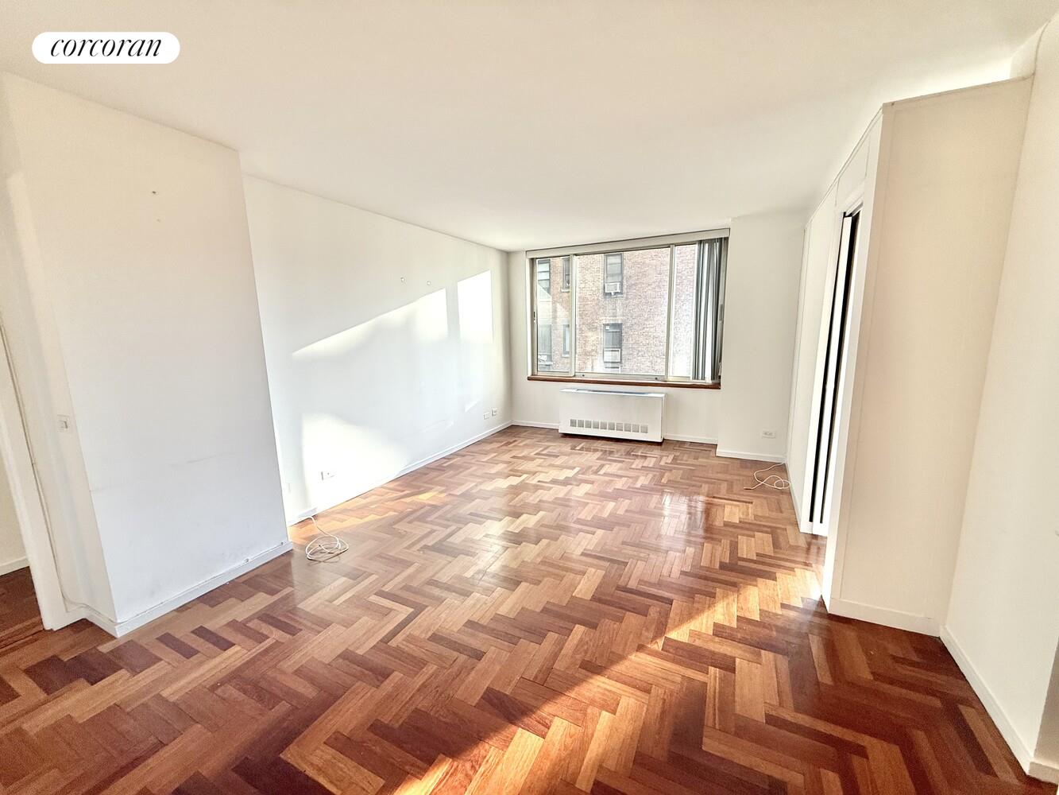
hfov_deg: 102.1
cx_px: 530
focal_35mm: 14
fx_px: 428
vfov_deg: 85.7
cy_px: 398
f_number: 2.2
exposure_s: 1/120
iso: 100
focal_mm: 2.22
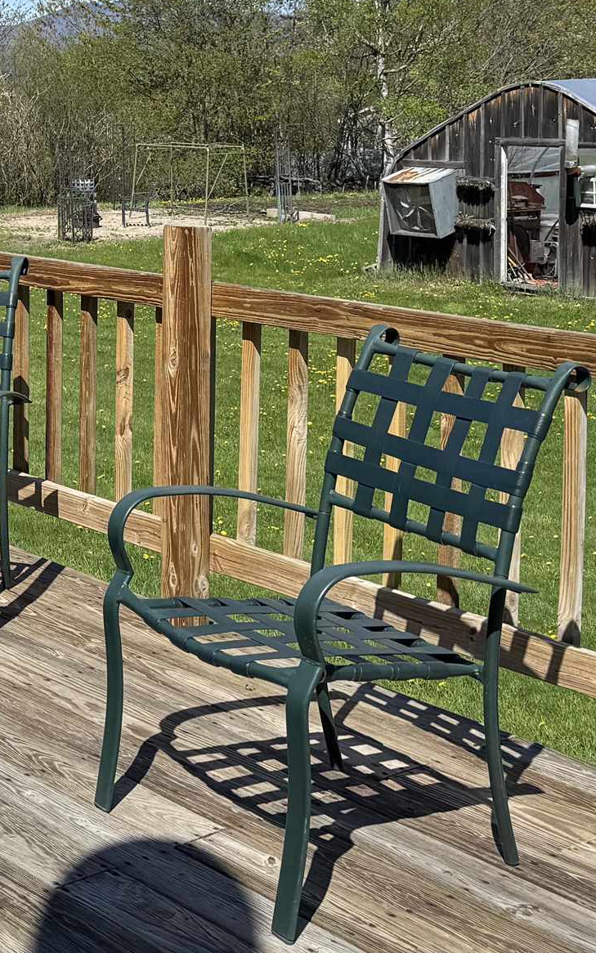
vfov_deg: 29.5
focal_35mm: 67
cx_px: -178
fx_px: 1741
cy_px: 123
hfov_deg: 18.1
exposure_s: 1/4950
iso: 80
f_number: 1.78
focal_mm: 6.76
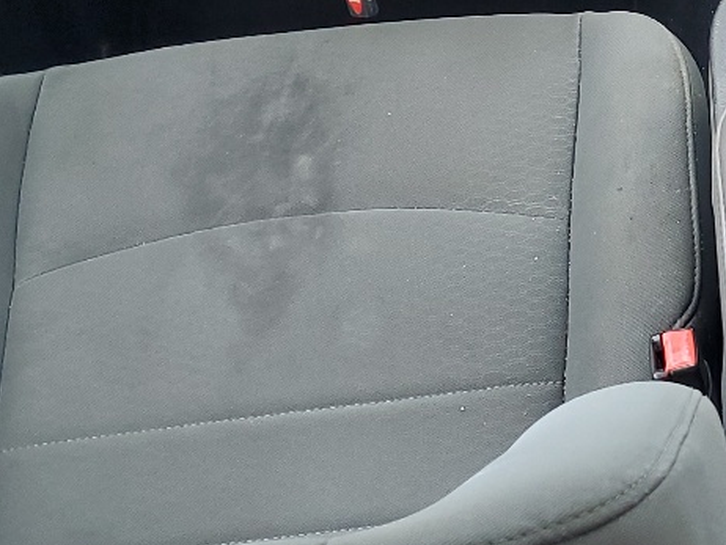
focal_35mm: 90
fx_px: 1889
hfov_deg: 20.3
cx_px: 877
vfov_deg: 16.2
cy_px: 25
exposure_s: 1/120
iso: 60
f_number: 1.5
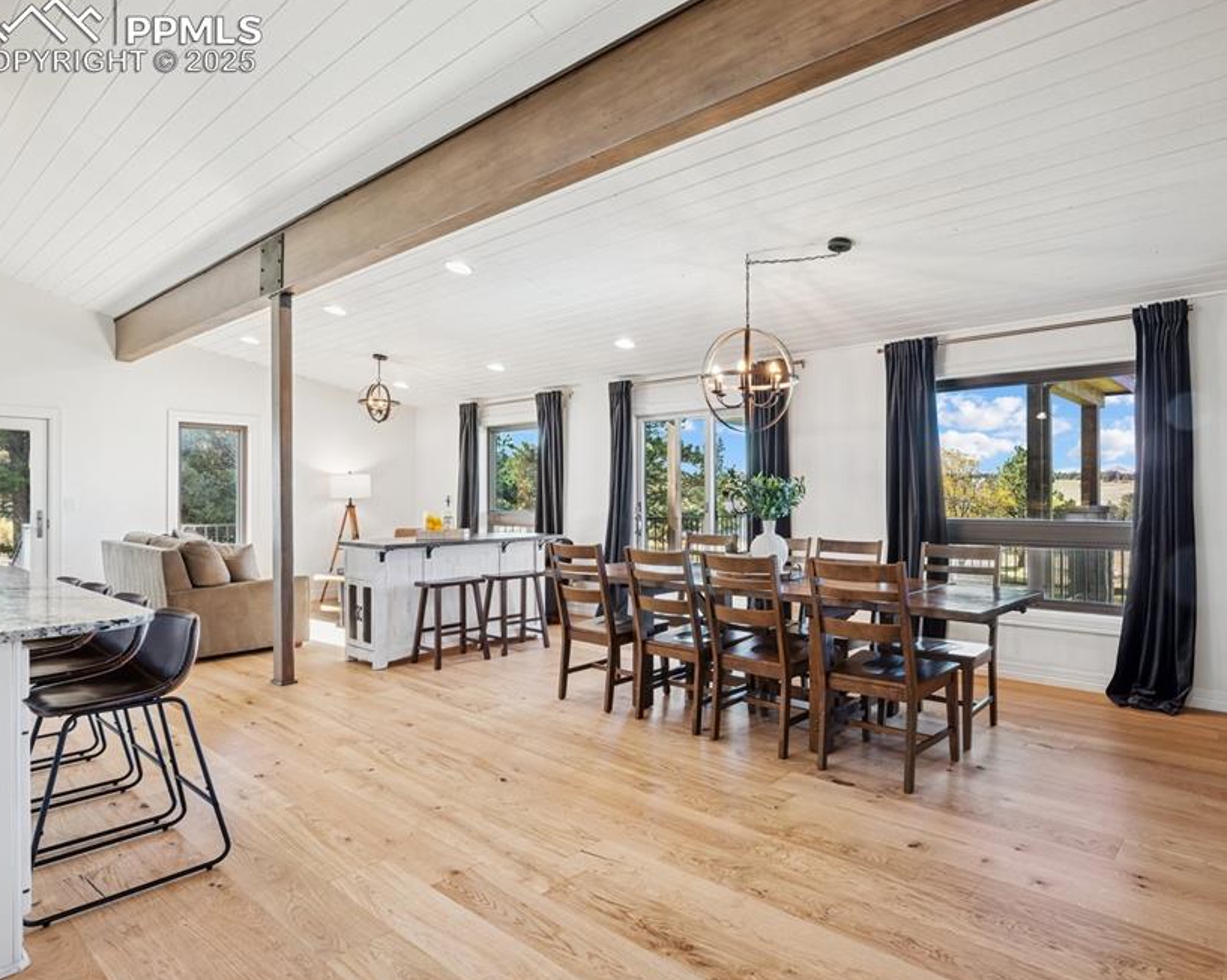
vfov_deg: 68.1
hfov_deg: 79.6
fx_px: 726
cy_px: 501
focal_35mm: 20
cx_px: 730
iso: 100
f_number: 11
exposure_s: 1/2
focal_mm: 17
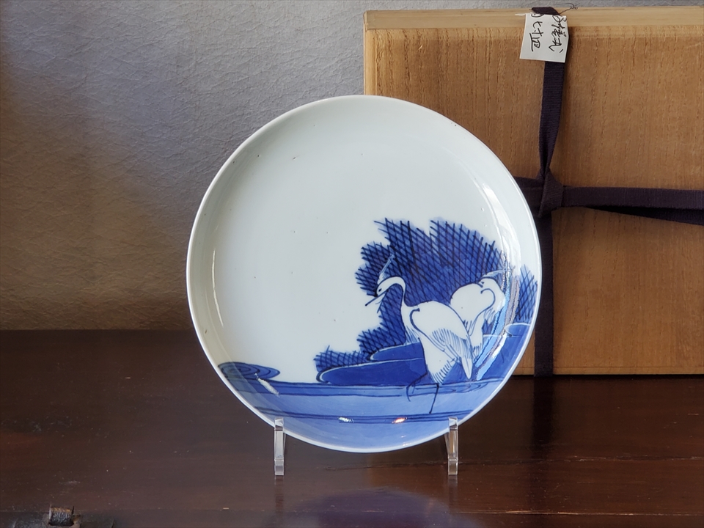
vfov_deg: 28.0
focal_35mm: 52
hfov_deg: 36.8
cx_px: 352
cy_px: 264
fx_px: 1058
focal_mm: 6
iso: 64
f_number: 2.4
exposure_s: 1/30
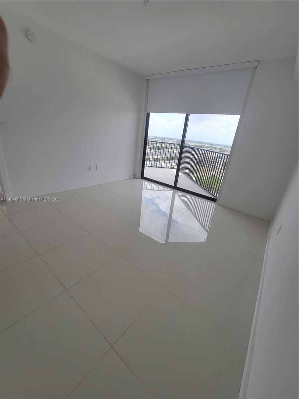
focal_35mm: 13
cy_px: 200
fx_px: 150
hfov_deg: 89.9
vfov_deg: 106.2
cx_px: 150
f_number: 2.2
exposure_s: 1/247
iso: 50
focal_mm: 2.2
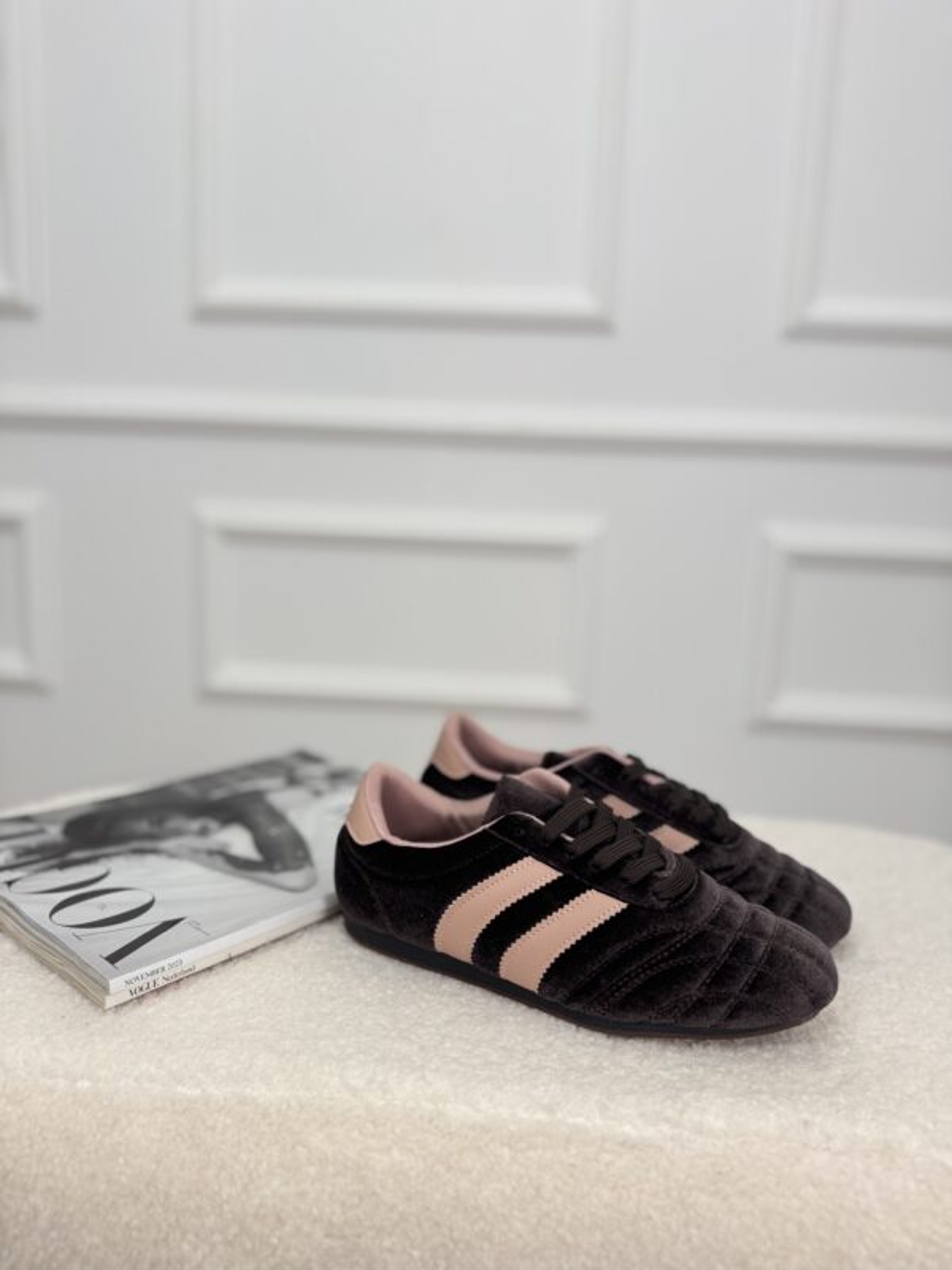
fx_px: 880
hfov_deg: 56.8
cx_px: 476
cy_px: 635
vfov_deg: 71.6
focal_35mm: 24
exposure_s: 1/271
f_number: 1.78
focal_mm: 6.76
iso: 64
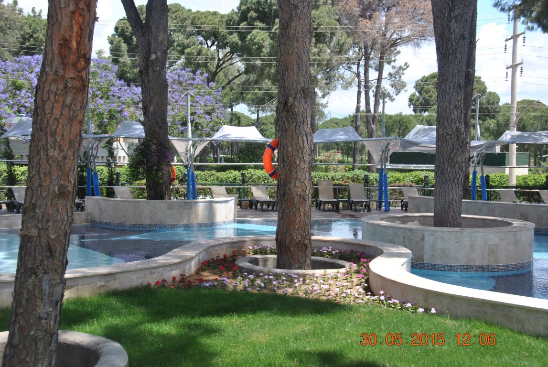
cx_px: 274
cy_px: 184
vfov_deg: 29.0
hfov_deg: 42.3
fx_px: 709
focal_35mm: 46
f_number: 7.1
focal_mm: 31
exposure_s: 1/200
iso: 100
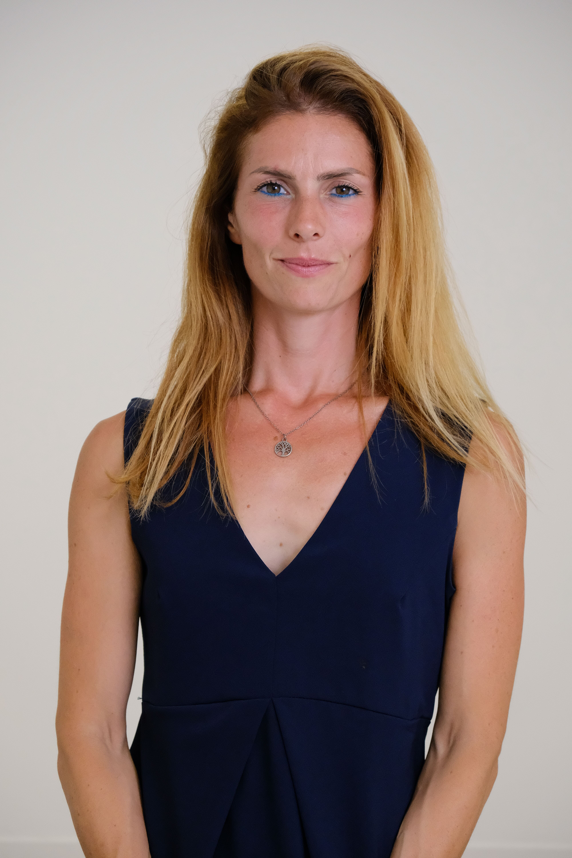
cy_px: 429
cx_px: 286
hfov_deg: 16.5
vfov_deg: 24.5
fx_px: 1978
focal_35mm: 83
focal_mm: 55
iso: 3200
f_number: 4
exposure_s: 1/400
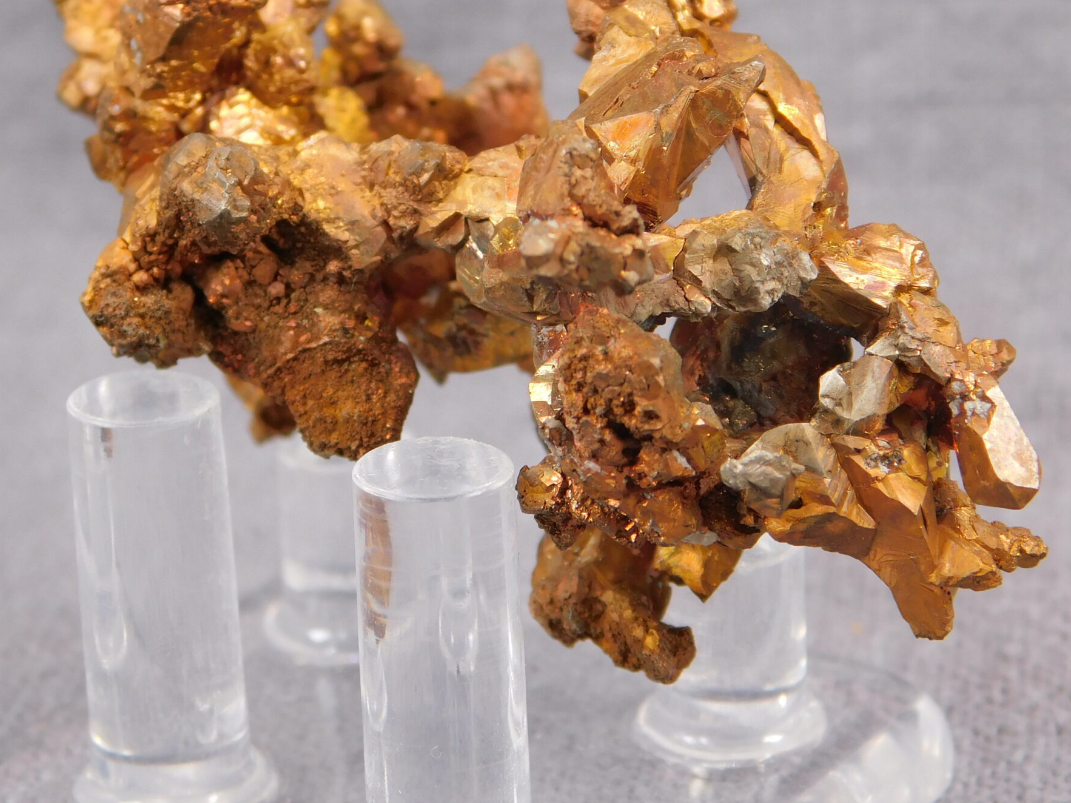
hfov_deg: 17.0
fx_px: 3588
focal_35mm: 116
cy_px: 258
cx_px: 522
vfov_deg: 12.7
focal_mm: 14.2
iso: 125
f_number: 4.4
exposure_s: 1/60
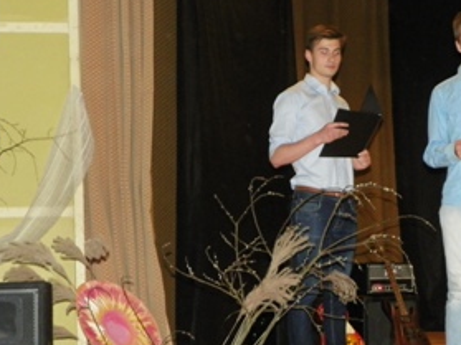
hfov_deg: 25.0
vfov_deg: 19.1
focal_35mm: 77
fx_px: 1025
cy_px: 229
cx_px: 354
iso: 400
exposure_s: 1/40
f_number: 3.2
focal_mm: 8.5
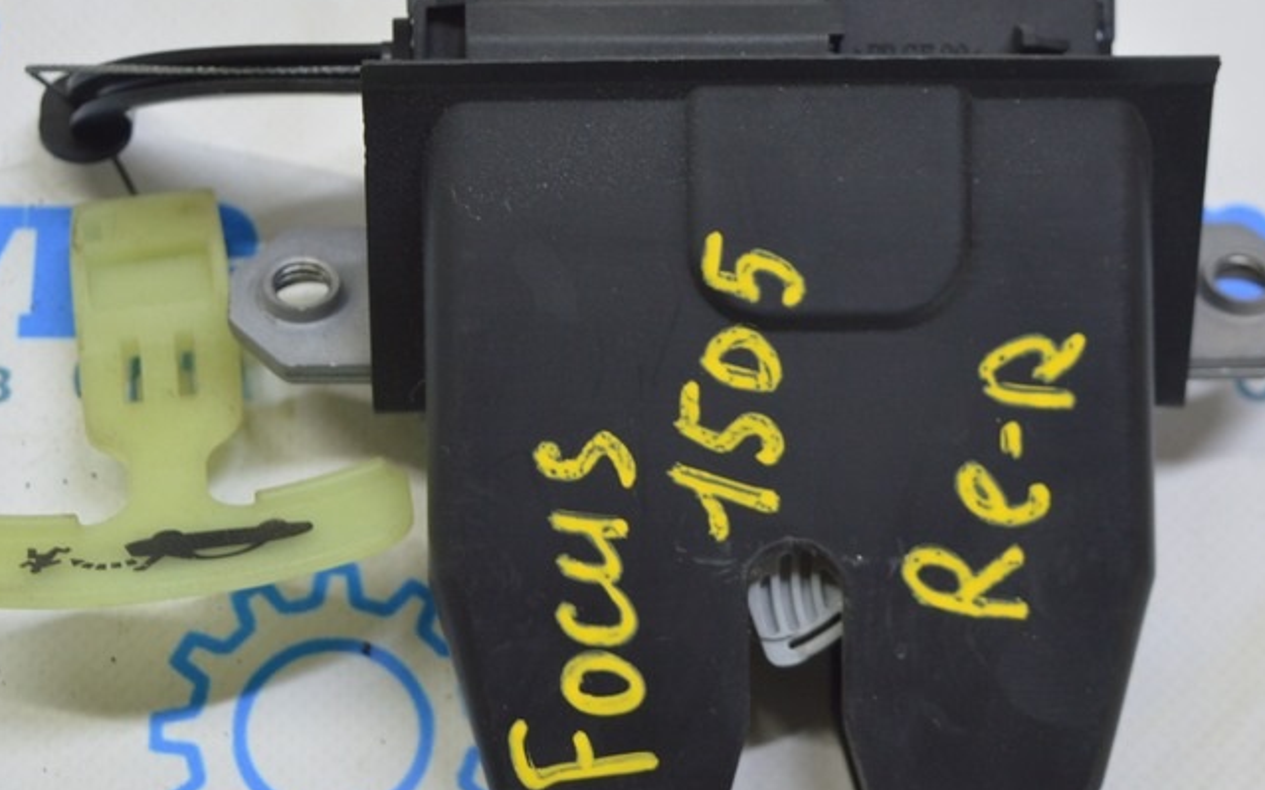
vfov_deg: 14.0
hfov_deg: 22.3
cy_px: 375
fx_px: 3205
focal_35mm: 93
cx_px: 560
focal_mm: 38
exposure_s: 1/25
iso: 400
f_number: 5.6
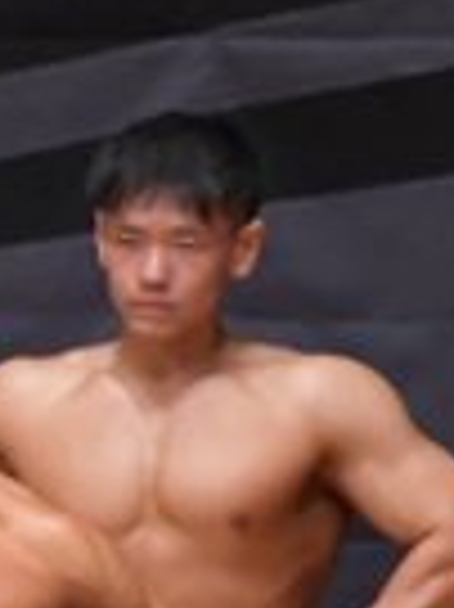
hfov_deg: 1.2
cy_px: 883
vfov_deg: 1.6
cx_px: -1122
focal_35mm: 1241
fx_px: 21736
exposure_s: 1/400
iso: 6400
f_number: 5.6
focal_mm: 150
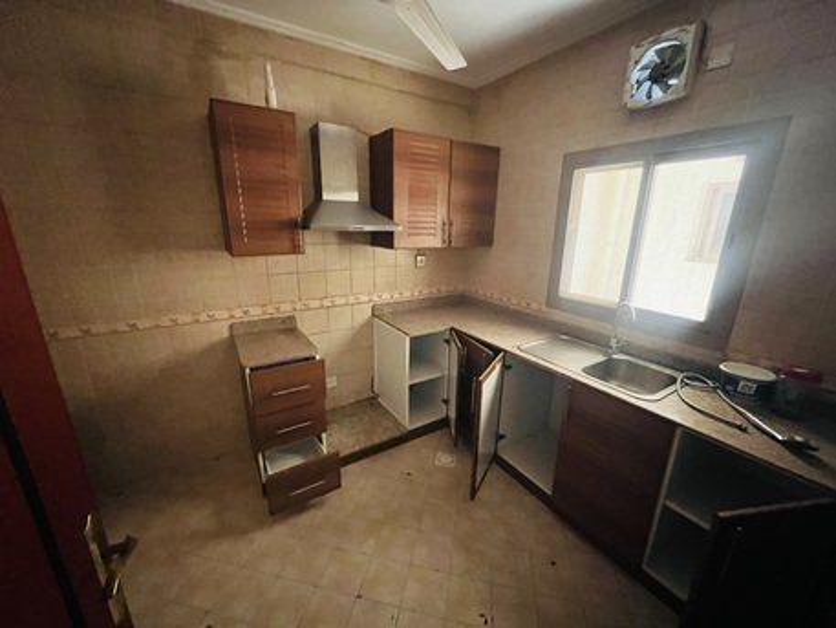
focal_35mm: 13
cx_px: 418
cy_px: 314
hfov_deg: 106.2
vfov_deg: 89.9
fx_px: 314
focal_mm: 1.57
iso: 1250
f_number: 1.8
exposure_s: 1/33
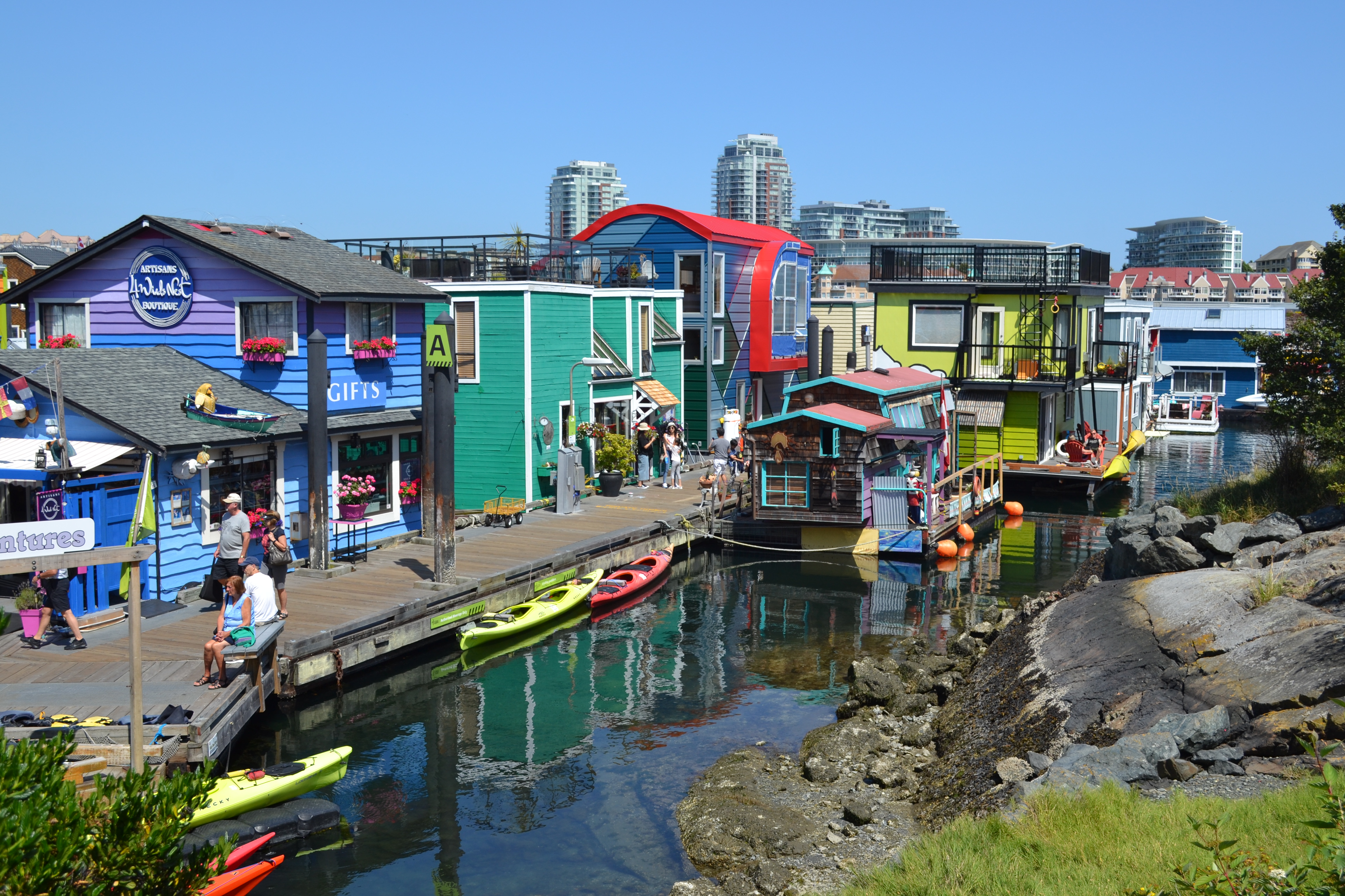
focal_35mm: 39
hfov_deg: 49.6
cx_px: 672
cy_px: 448
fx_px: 1457
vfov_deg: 34.2
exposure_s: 1/250
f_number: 8
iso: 100
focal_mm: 26
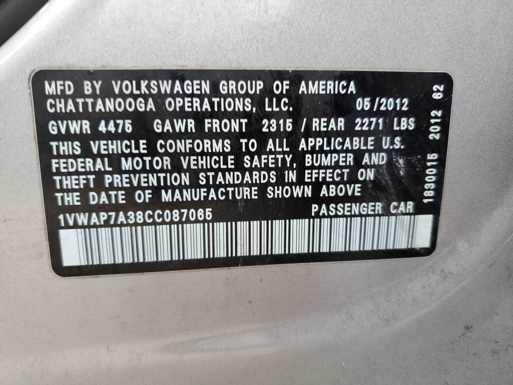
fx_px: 385
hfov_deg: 67.3
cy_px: 192
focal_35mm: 26
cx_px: 256
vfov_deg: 53.1
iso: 119
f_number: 1.5
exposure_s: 1/60.2
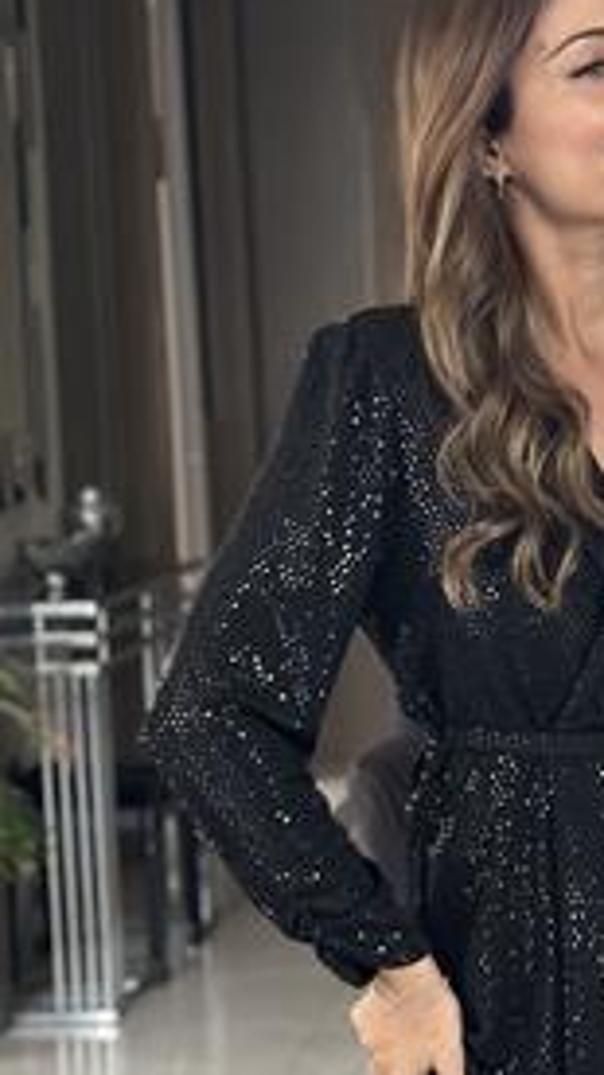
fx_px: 2737
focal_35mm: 96
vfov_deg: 22.2
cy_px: 658
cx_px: 585
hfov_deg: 12.5
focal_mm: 6.86
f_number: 1.78
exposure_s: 1/42
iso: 400
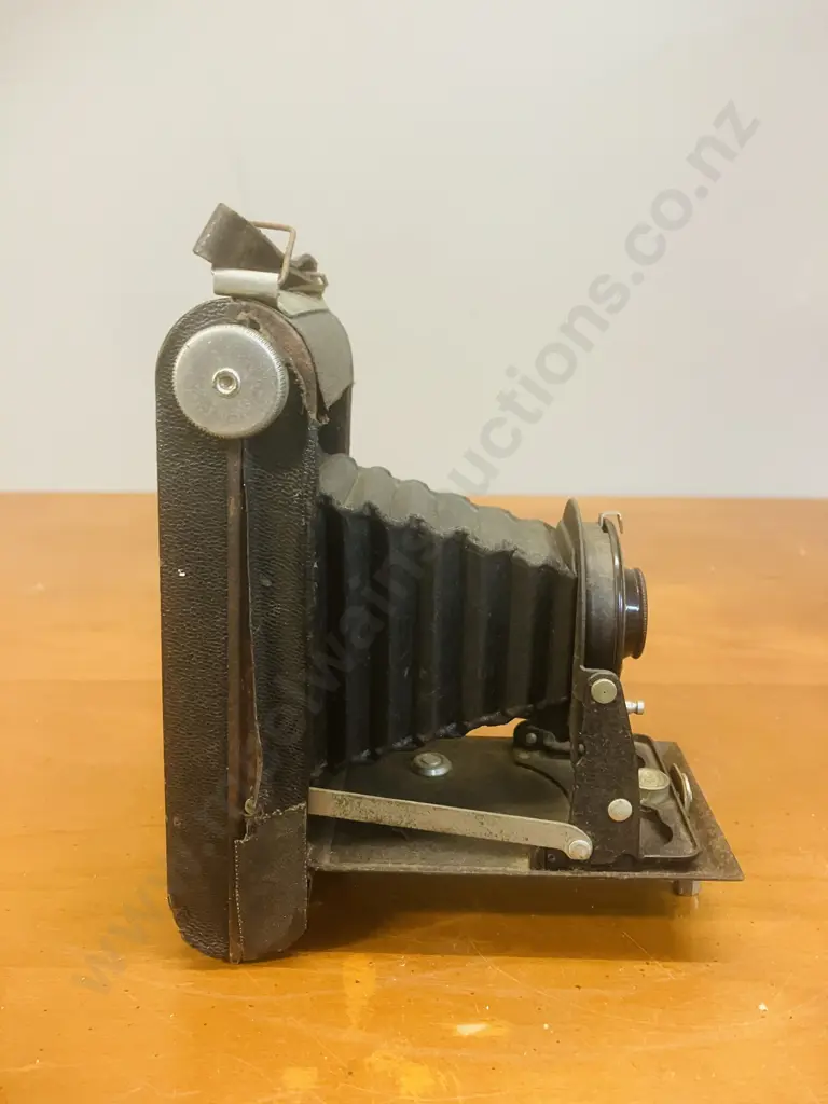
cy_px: 552
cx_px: 414
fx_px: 893
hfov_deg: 49.7
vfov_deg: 63.4
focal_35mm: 28
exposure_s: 1/33
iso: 250
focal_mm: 3.99
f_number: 1.8
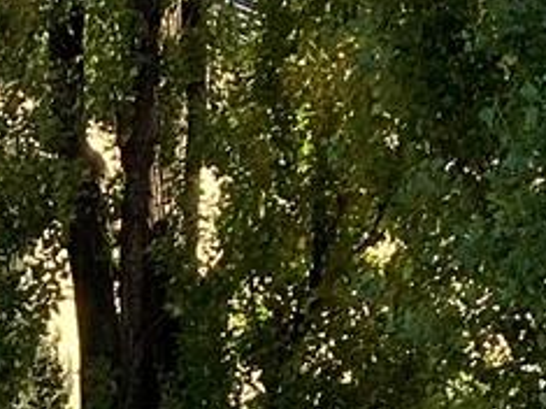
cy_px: 1255
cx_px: -184
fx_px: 3011
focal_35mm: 191
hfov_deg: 10.1
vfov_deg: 6.9
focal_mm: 3.99
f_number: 1.8
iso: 20
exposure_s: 1/490
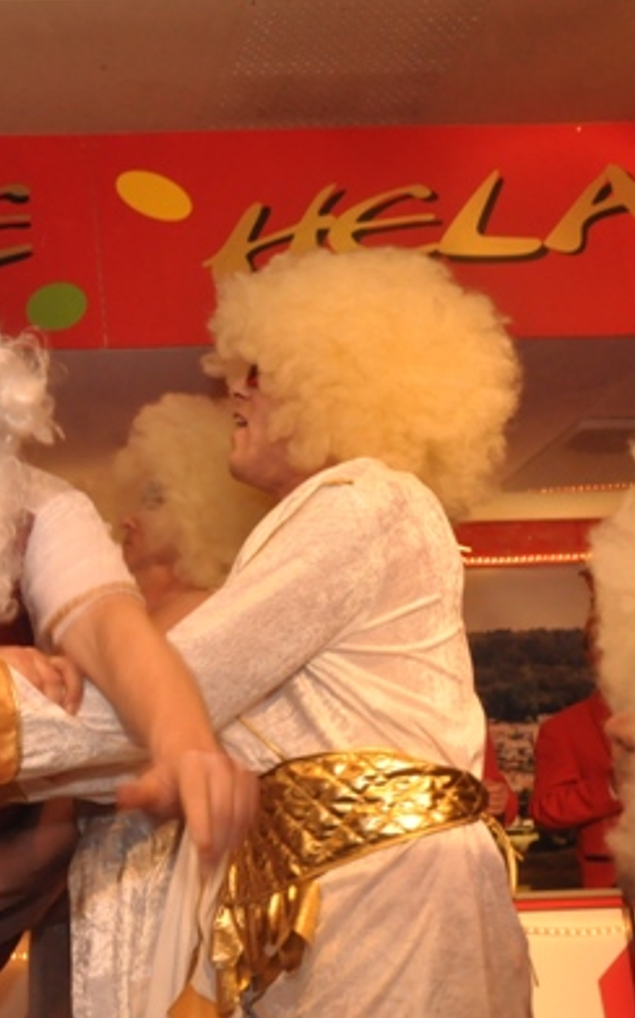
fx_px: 1663
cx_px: -117
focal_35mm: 60
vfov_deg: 34.0
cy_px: 522
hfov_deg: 20.3
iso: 1600
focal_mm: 24
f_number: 7.1
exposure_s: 1/200
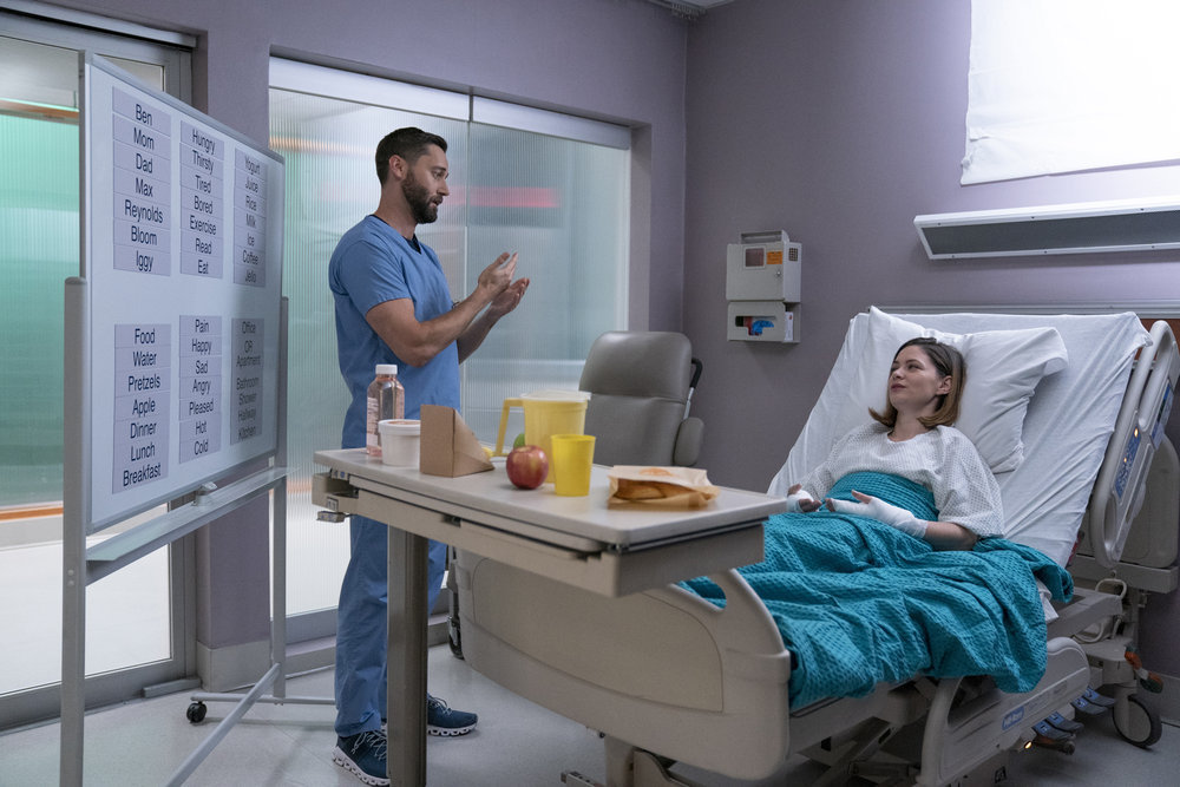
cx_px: 590
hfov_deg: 61.9
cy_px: 394
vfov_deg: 43.6
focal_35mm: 30
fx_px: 983
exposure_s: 1/200
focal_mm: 30
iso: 4000
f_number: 2.8
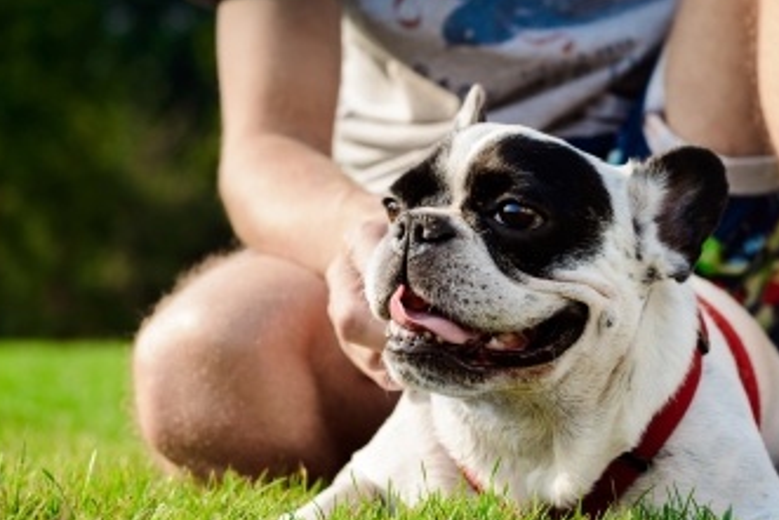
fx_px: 2251
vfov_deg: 13.2
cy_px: 289
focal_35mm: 104
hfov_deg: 19.5
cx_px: 582
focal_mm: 62
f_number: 5
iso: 100
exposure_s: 1/320
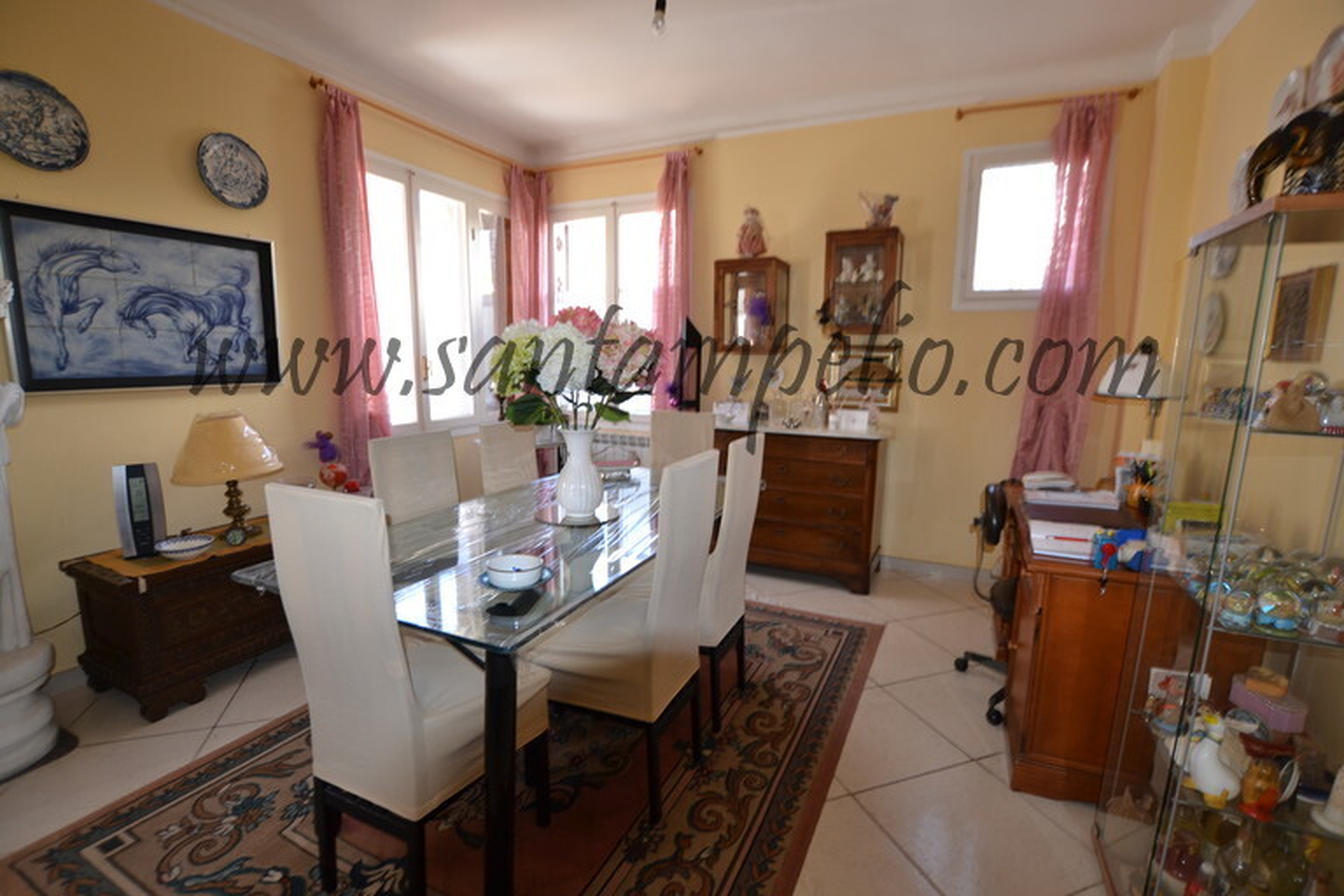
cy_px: 448
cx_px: 672
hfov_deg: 100.4
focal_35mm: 15
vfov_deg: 77.3
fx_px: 560
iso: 400
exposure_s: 1/60
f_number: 4
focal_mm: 10
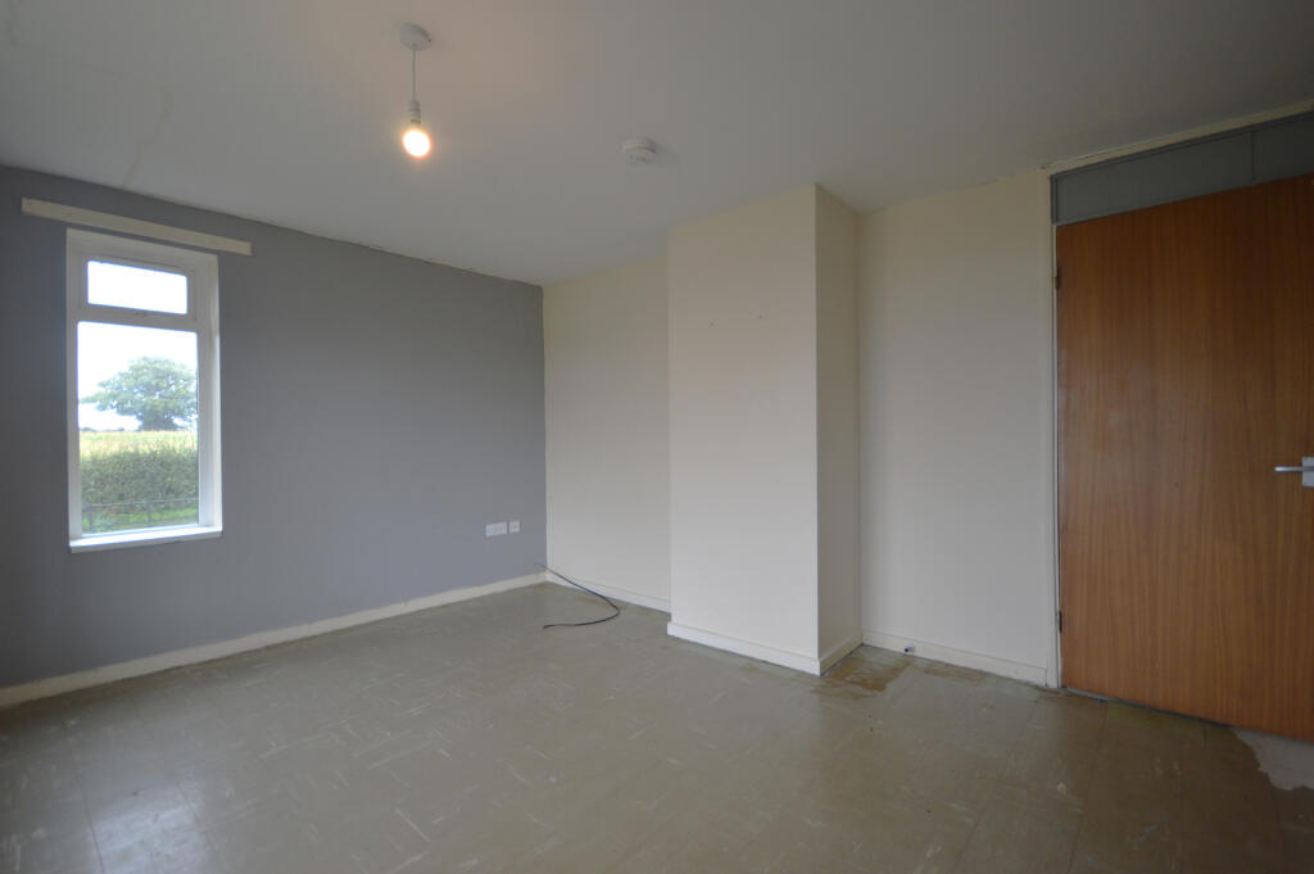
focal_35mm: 15
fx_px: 547
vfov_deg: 77.2
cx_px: 657
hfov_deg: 100.4
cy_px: 437
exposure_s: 1/100
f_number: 5
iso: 400
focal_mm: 10
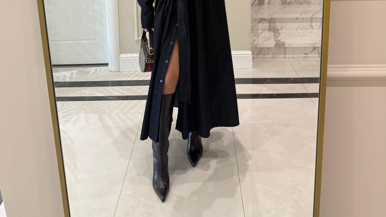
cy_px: -33
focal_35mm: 35
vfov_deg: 29.7
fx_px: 358
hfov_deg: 56.6
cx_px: 193
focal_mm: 6.76
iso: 125
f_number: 1.78
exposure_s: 1/50
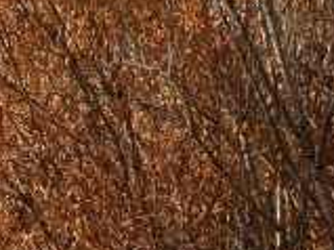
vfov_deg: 4.6
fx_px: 3105
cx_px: -543
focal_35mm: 322
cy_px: 279
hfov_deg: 5.9
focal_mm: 25
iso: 200
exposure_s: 1/640
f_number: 5.6
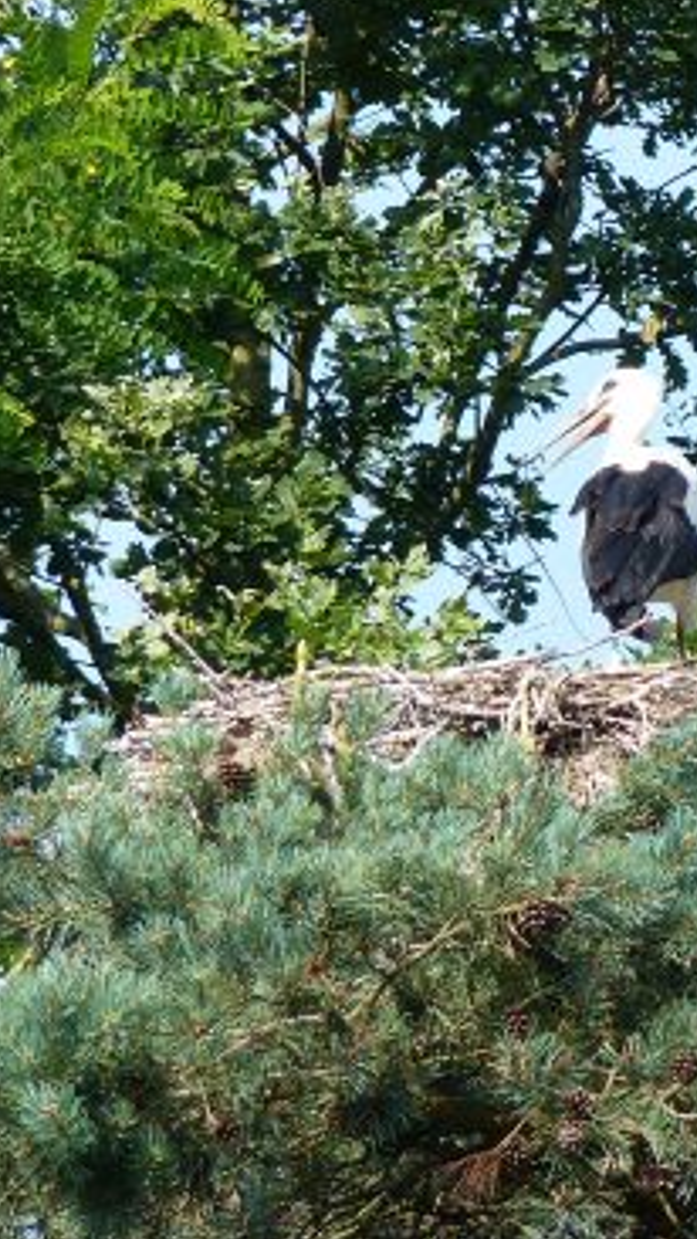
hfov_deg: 0.9
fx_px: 45813
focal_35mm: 1395
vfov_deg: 1.5
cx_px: 826
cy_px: 614
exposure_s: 1/500
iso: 100
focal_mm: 108
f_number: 4
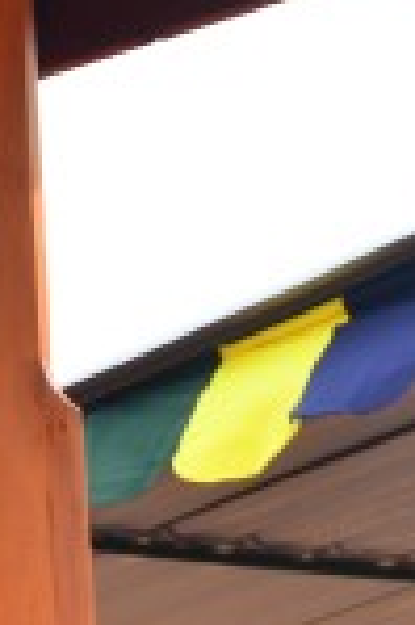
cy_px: 182
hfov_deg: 4.0
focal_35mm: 331
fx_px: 5737
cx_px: -687
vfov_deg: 6.2
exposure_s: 1/125
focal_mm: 55
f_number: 10
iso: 320
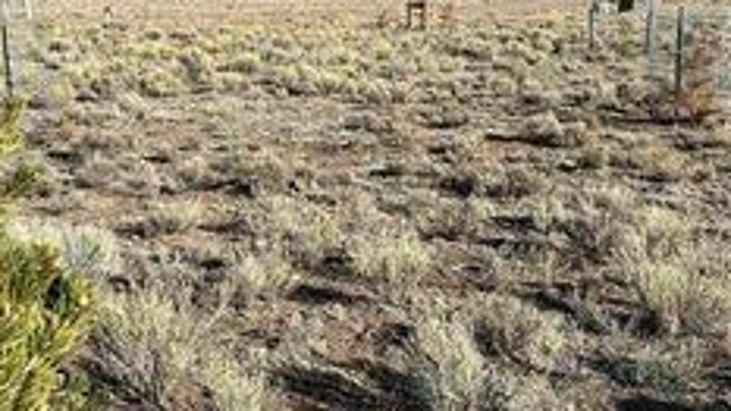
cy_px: 162
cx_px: 329
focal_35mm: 56
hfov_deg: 37.2
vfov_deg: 21.4
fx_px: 1085
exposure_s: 1/5000
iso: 80
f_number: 1.78
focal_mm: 6.86
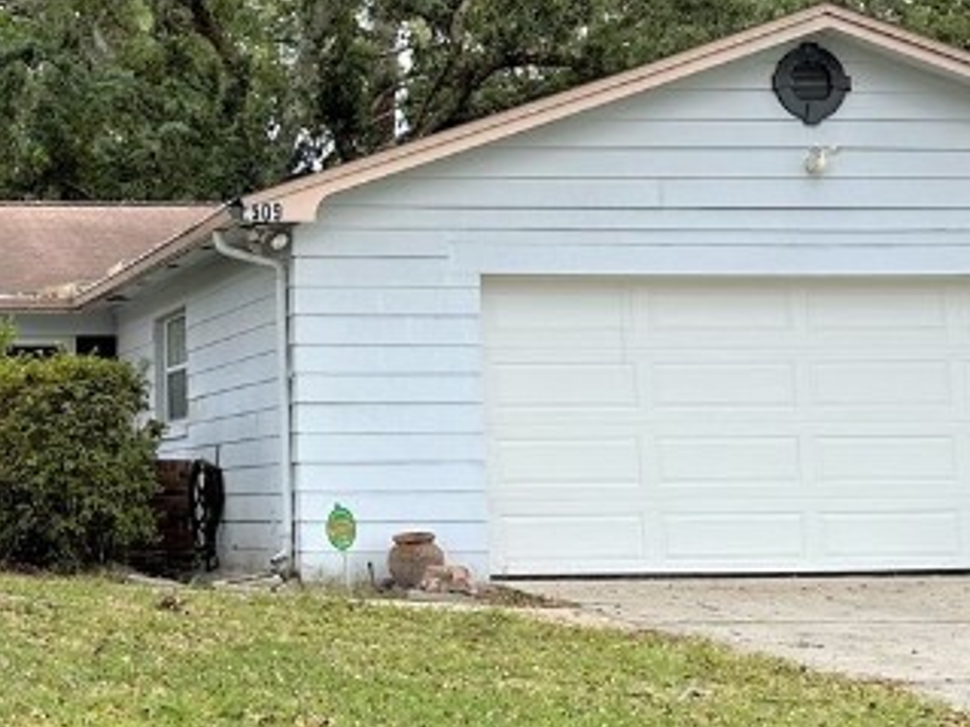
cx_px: -3
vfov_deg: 19.1
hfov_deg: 24.2
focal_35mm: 77
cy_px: 268
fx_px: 2157
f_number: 1.78
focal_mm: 6.86
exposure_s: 1/1949
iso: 80
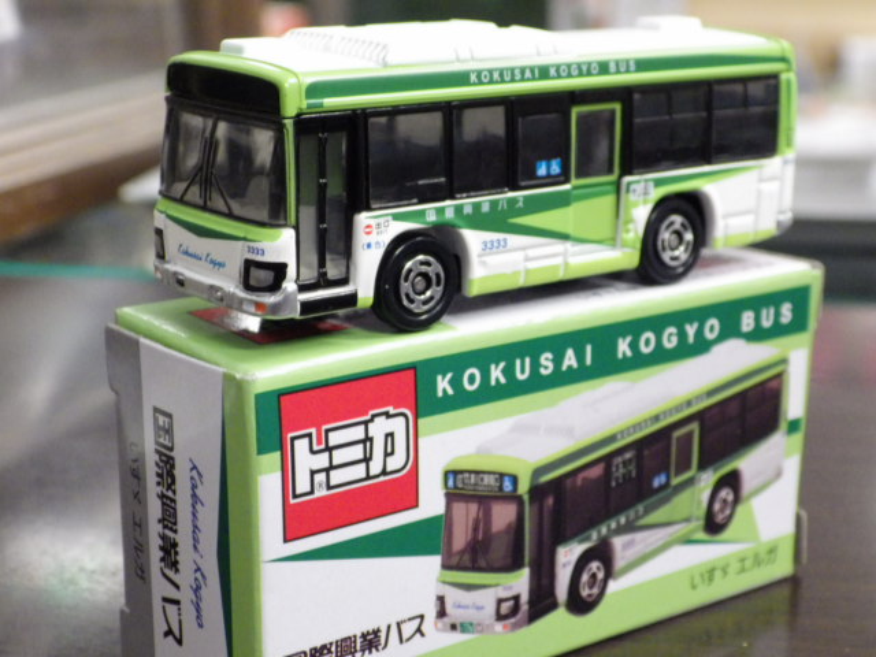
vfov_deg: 20.7
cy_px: 328
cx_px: 438
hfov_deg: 27.4
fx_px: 1797
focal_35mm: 71
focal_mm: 12.8
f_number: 4.2
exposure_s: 1/25
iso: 1000
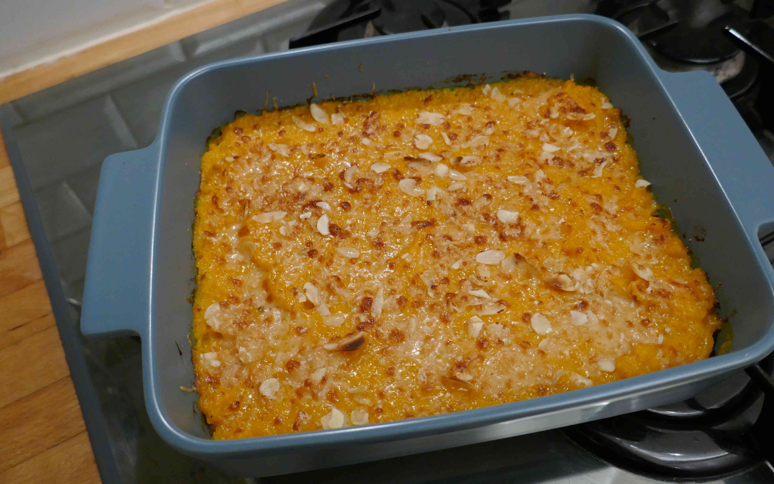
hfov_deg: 66.4
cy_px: 251
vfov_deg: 44.5
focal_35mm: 28
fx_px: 591
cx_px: 405
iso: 1000
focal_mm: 9.1
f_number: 2.8
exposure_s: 1/60
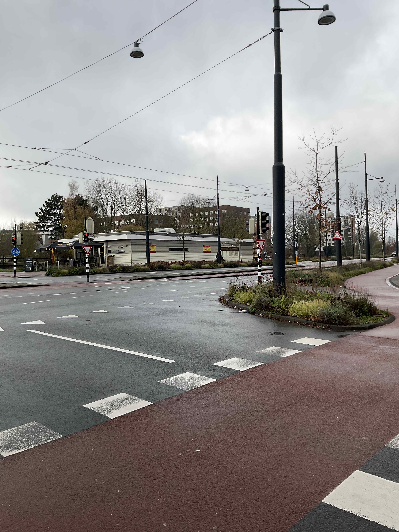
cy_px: 266
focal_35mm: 29
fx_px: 446
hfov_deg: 48.2
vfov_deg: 61.7
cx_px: 200
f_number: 1.8
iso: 16
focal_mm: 3
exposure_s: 1/683
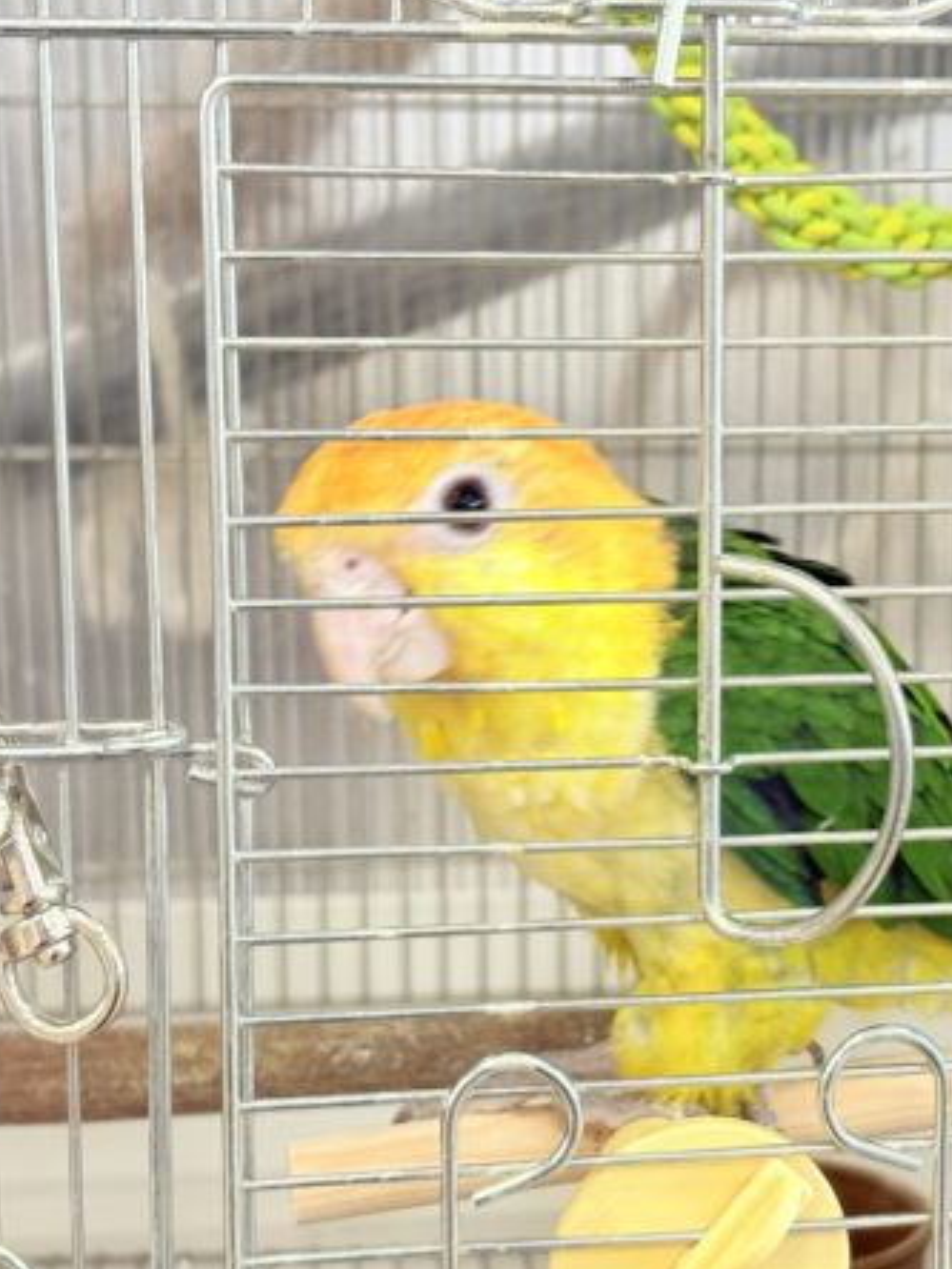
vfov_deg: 26.0
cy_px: 646
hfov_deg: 19.5
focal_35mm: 75
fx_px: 2750
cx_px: 686
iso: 125
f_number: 1.6
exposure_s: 1/50
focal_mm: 5.96
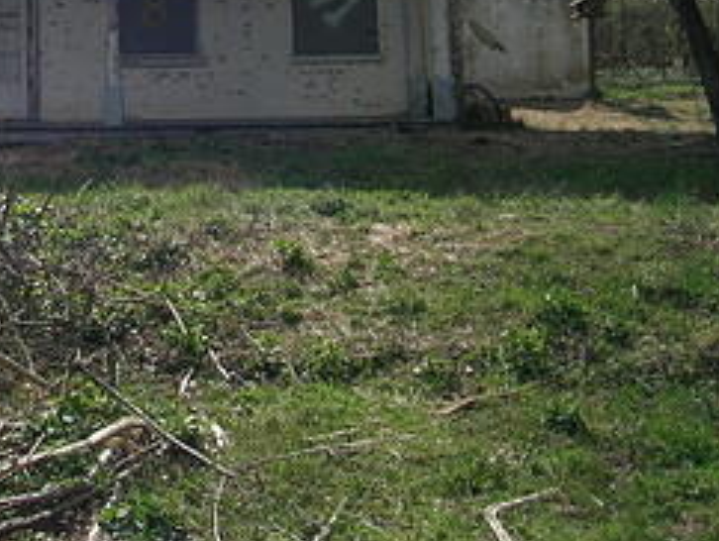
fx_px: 1539
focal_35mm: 74
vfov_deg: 18.7
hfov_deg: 25.0
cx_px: 0
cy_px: -140
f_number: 7.1
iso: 50
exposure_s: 1/212
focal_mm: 5.8
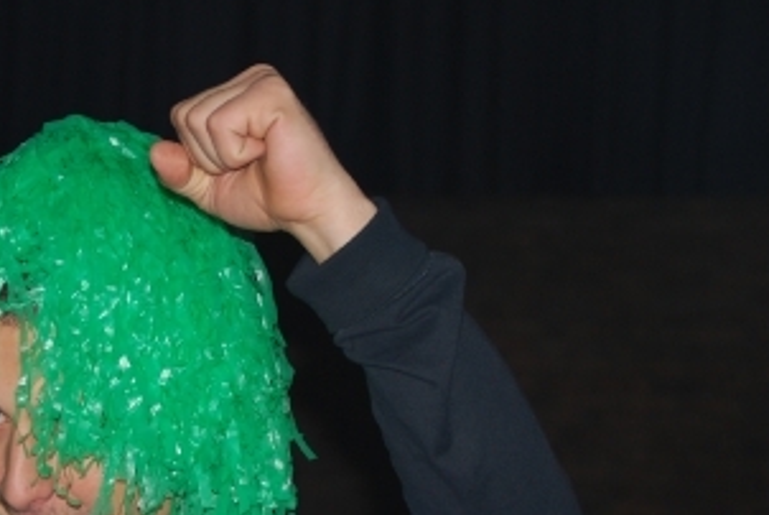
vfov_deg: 8.4
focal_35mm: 164
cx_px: 140
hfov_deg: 12.5
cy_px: 409
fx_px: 3506
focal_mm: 55
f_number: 4
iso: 200
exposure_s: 1/60
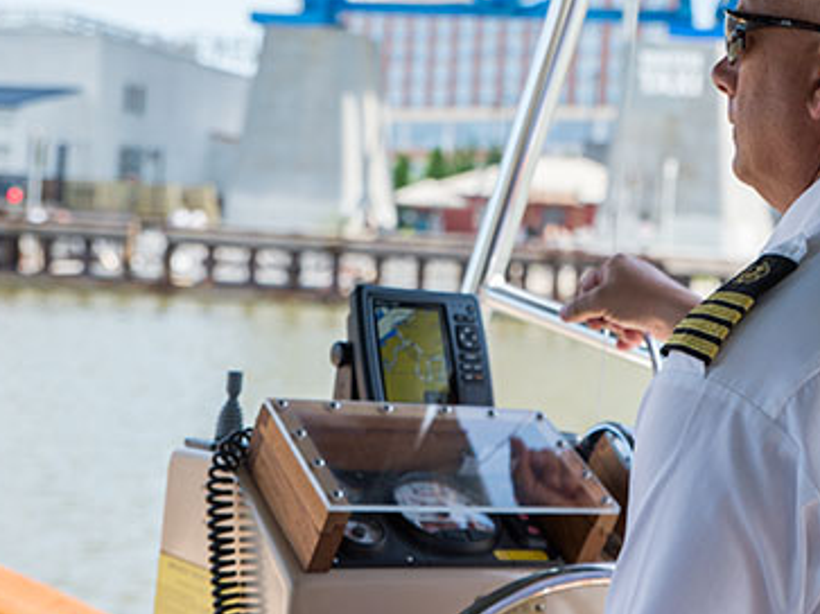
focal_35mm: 80
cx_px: 569
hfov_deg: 24.3
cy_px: 202
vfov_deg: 18.4
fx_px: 1894
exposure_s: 1/750
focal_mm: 52
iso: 200
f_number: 4.8
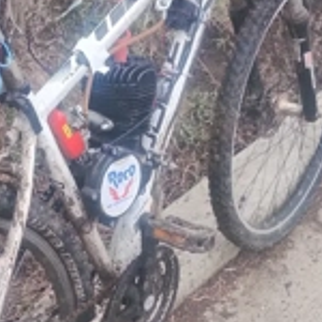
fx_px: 695
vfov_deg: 26.1
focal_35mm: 66
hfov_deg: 25.6
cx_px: 62
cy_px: 157
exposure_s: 1/50
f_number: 1.8
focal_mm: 4.27
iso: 628
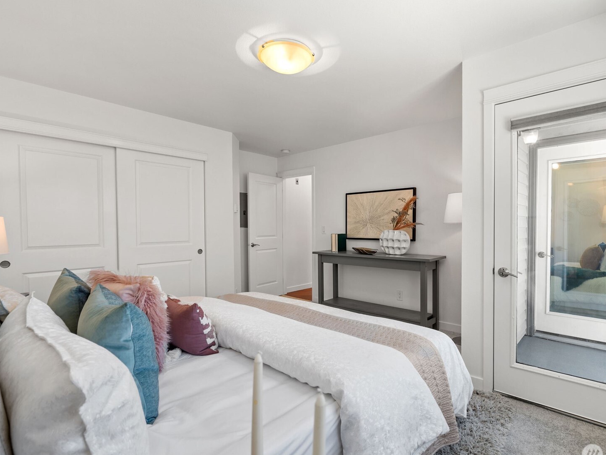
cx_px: 329
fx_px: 315
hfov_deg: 87.5
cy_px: 234
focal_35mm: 18
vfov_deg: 71.6
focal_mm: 16
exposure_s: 1/8
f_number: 7.1
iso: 320
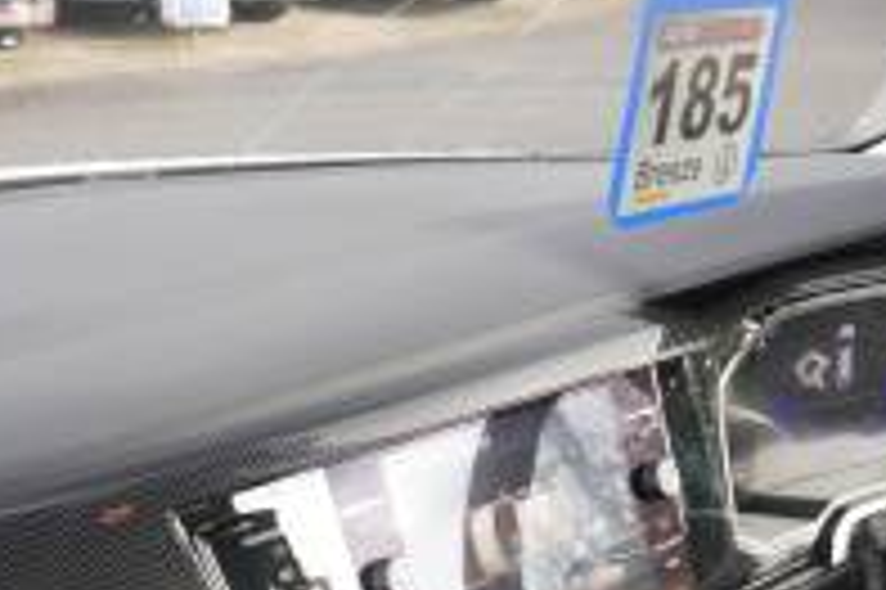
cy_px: 923
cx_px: 522
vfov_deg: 15.8
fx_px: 1918
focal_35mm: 78
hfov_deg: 26.0
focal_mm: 16
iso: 250
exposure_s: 1/60
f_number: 4
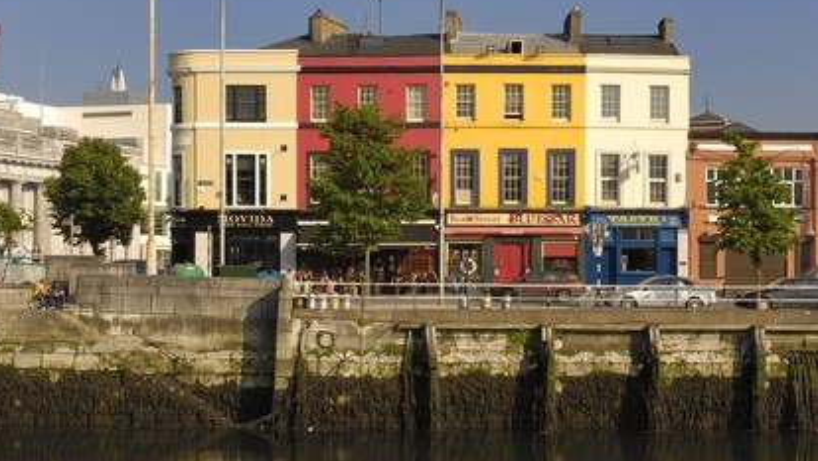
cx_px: 404
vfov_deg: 18.0
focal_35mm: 67
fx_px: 1453
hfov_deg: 31.4
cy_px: 247
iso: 100
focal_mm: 42
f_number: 9.5
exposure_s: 1/160
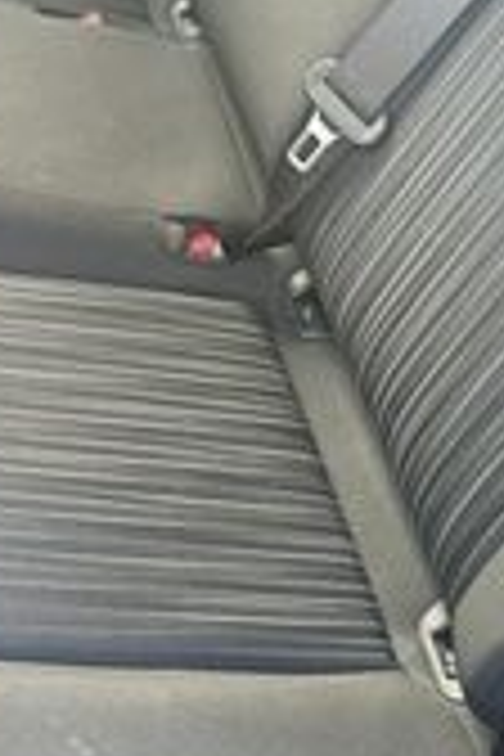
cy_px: 70
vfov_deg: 28.5
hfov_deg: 19.9
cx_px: 128
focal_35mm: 68
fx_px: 1428
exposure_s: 1/118
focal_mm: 6.86
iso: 250
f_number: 1.78
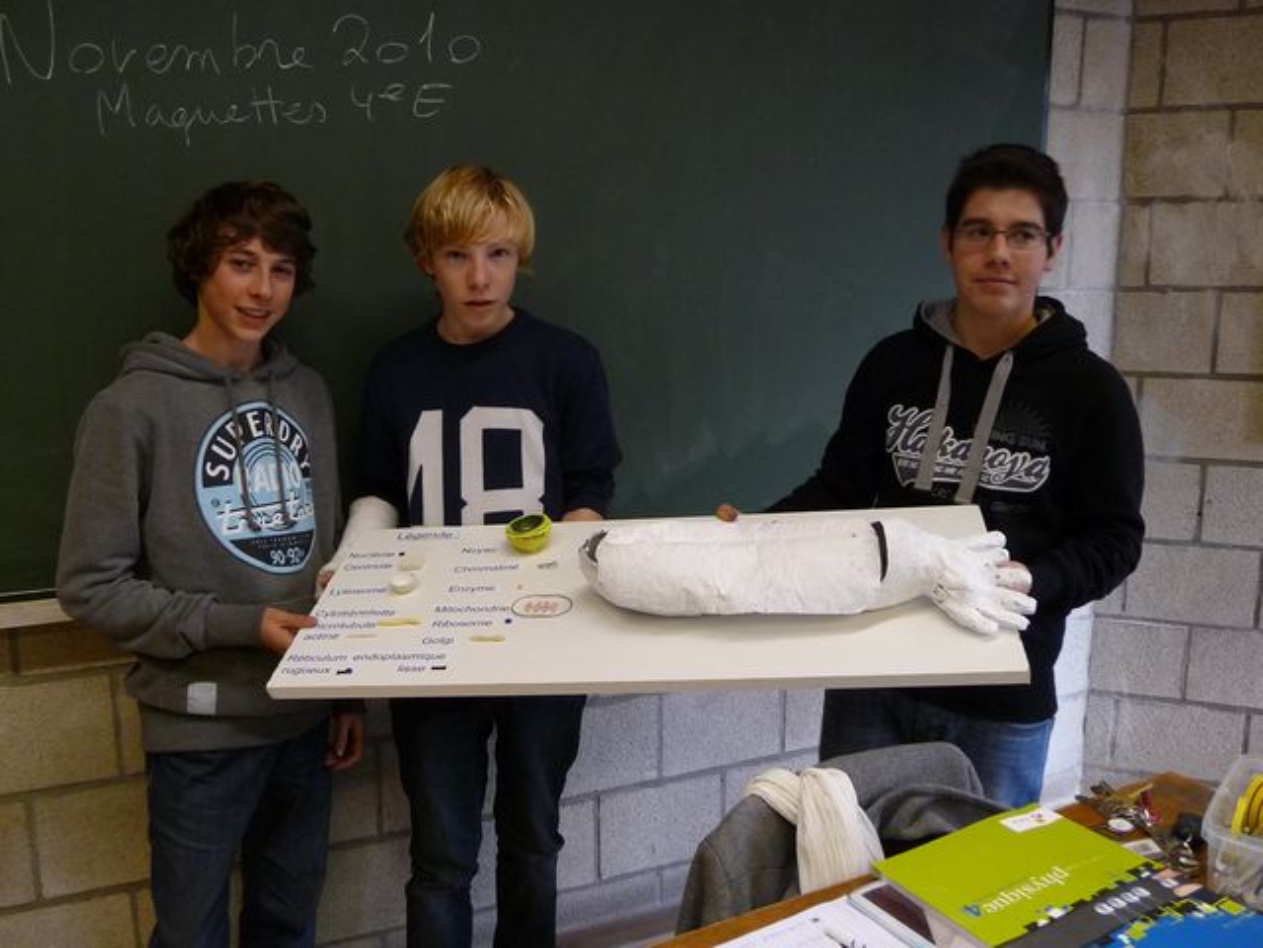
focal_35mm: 31
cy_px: 474
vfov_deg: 45.4
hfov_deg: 58.4
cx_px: 632
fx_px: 1131
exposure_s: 1/30
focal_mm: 4.7
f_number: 3.3
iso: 250
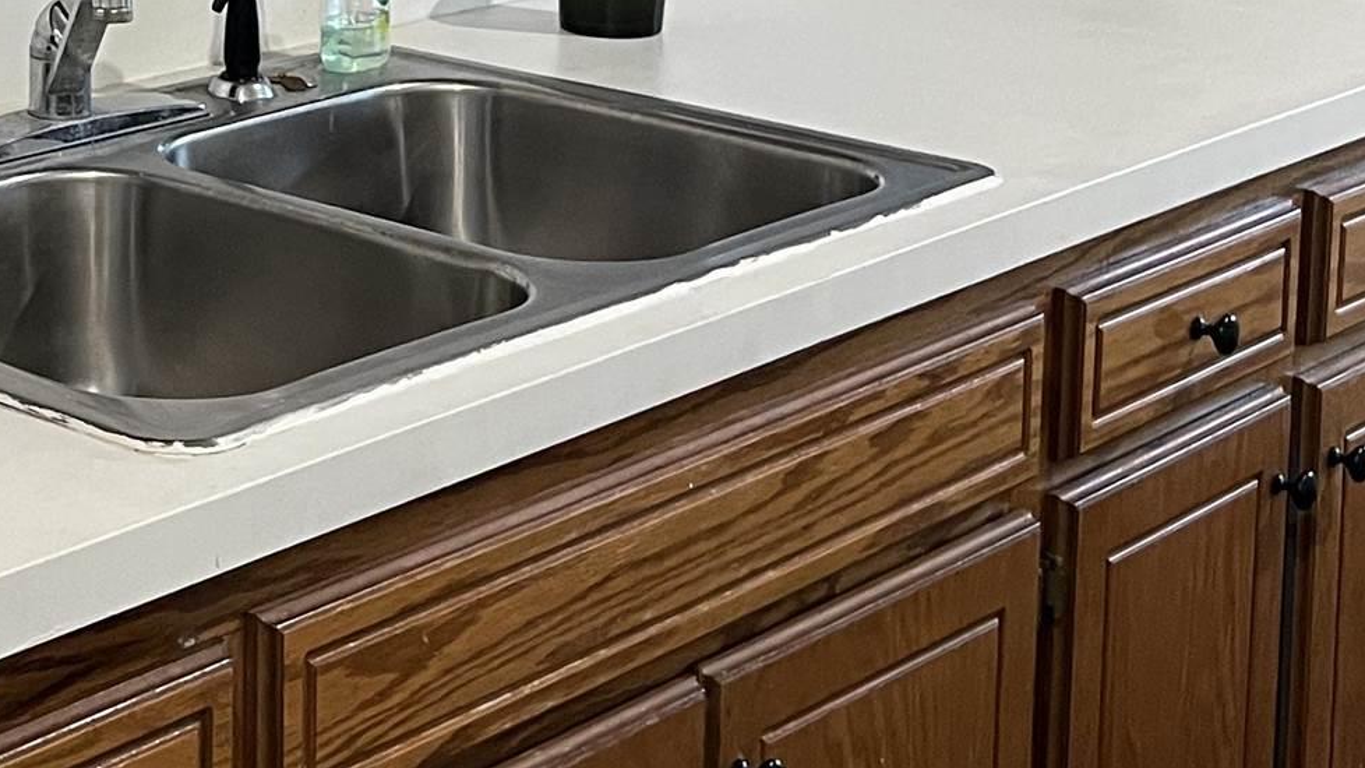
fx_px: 3221
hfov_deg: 22.7
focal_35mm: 89
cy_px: -236
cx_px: -84
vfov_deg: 13.1
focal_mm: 5.7
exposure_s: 1/60
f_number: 1.5
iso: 160
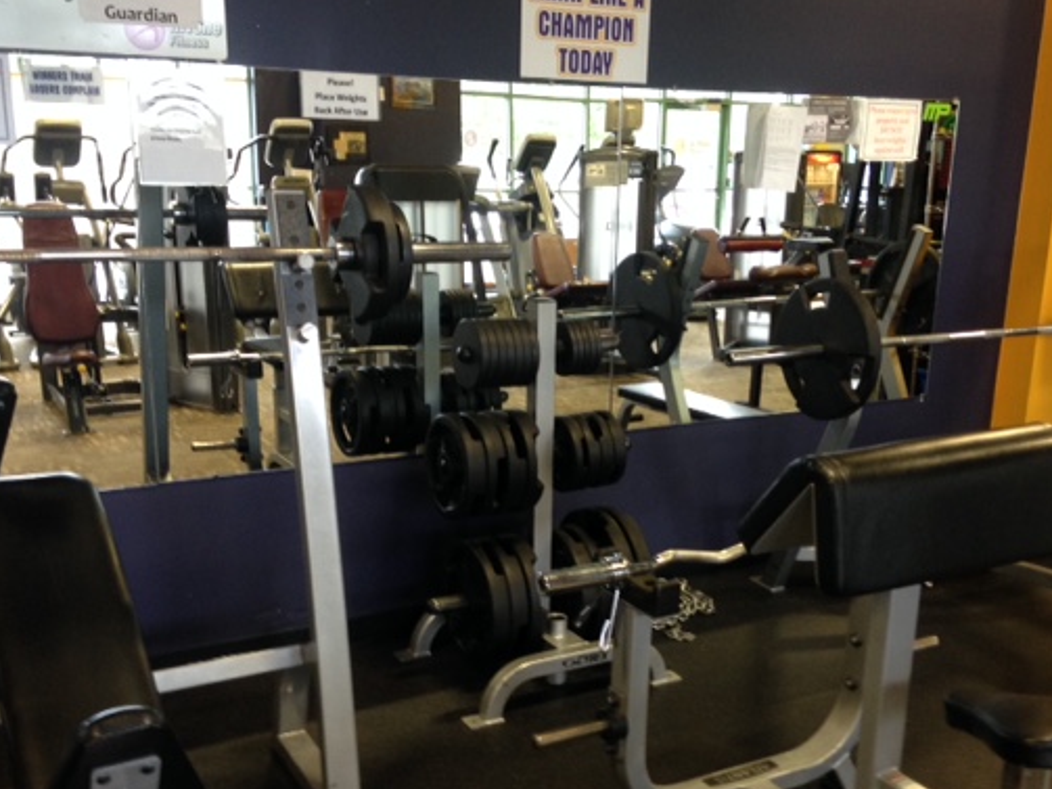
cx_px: 561
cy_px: 467
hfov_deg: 44.8
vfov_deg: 34.2
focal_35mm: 42
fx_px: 1276
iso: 125
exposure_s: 1/20
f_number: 2.4
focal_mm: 4.12
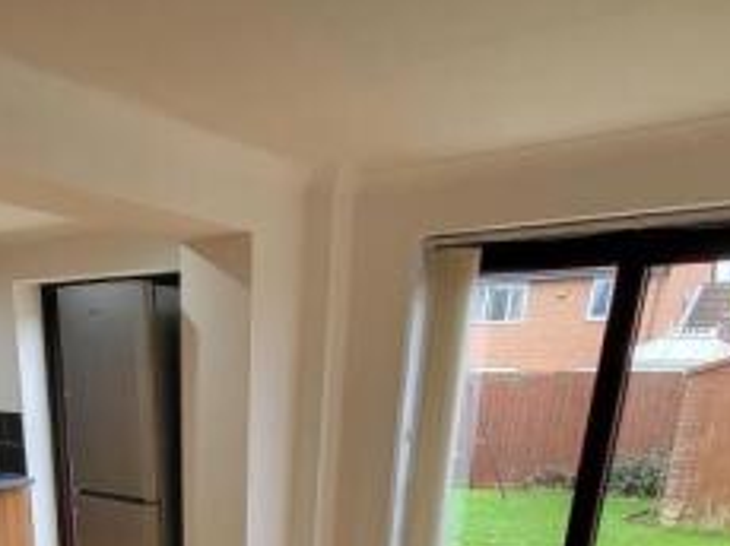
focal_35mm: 33
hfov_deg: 54.4
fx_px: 695
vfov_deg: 34.2
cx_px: 252
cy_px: 659
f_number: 2.2
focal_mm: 1.74
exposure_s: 1/50
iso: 125
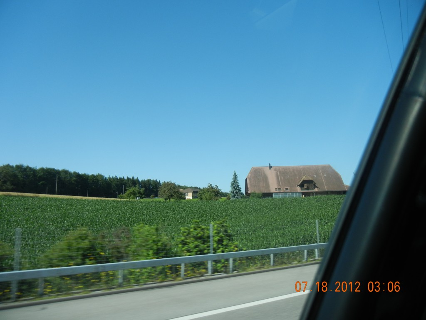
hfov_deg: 60.0
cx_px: 213
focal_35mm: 30
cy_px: 160
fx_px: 369
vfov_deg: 46.8
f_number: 7
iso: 160
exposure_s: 1/281
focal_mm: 5.4
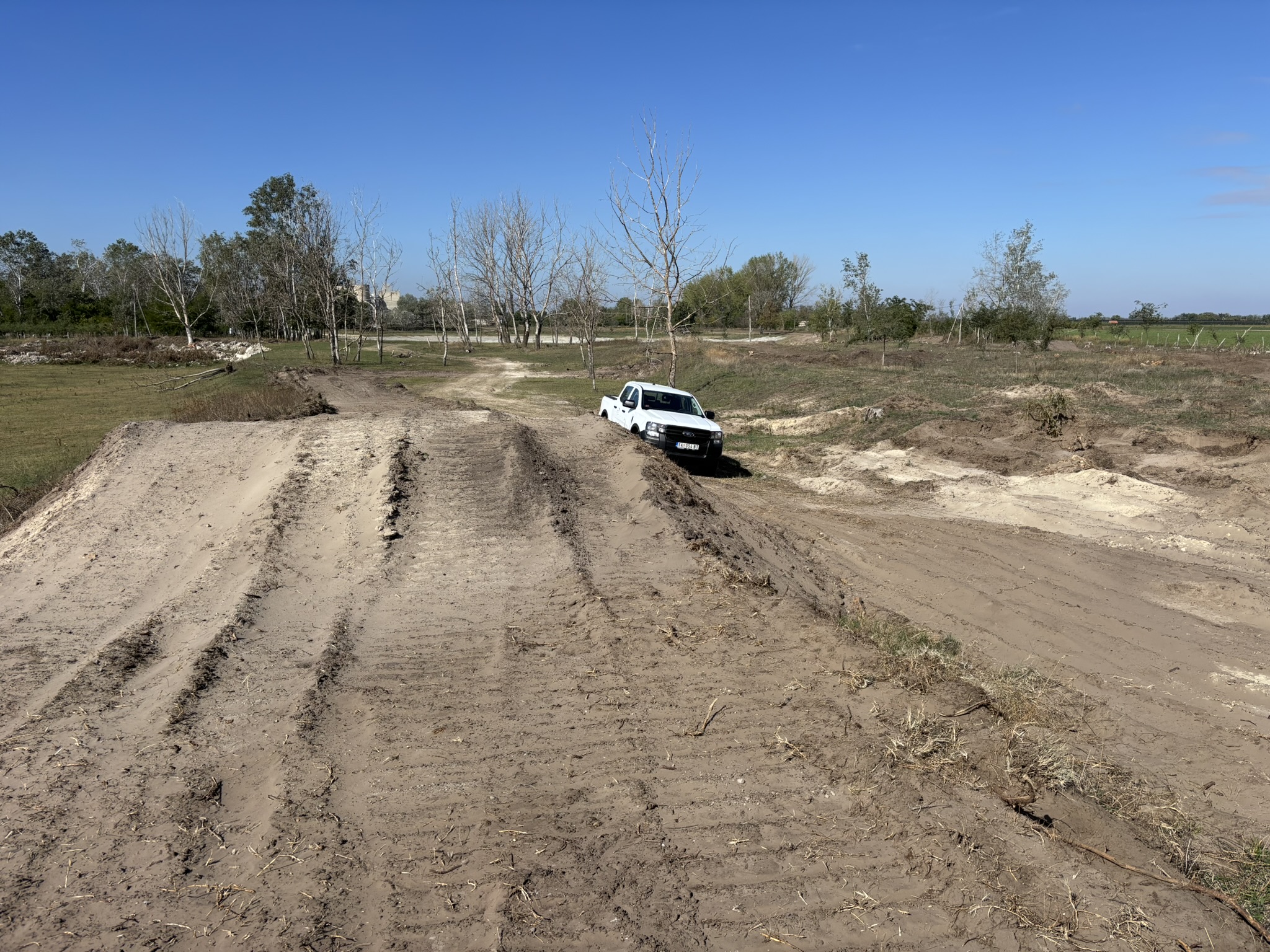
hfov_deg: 67.3
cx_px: 635
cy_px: 476
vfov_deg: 53.1
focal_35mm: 26
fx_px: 954
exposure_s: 1/5076
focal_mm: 5.96
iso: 50
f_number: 1.6
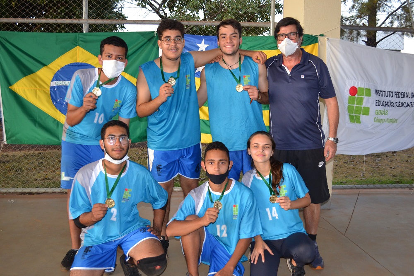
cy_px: 138
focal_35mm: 33
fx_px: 379
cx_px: 207
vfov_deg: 39.9
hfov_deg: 57.2
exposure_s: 1/60
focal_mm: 22
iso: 720
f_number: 4
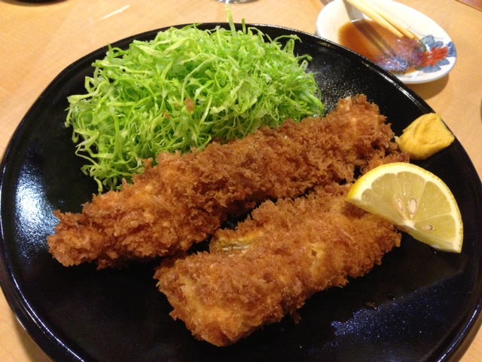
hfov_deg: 55.4
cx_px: 241
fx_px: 459
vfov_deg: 42.9
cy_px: 181
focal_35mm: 33
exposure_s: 1/15
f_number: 2.4
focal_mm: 4.13
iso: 500
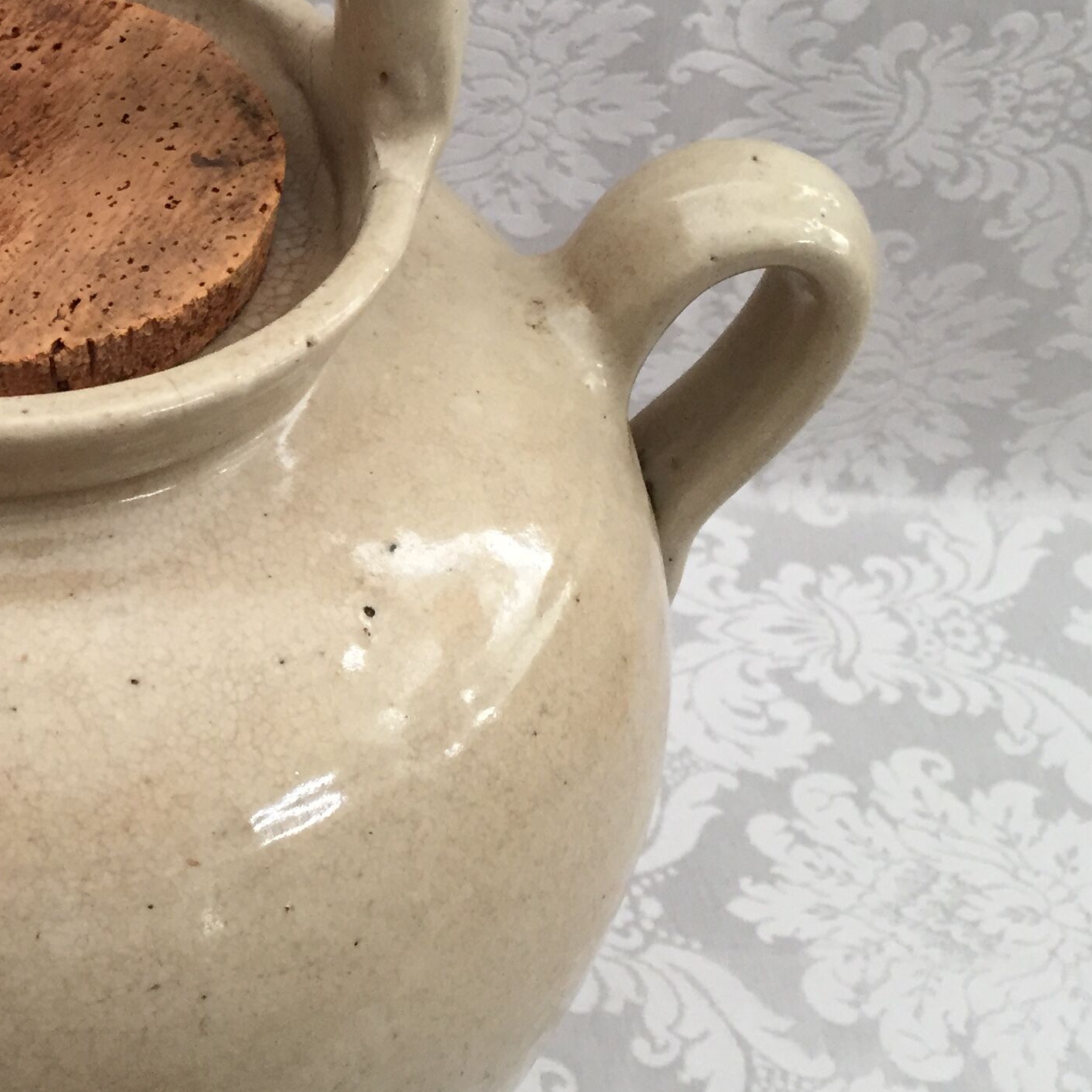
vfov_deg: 29.0
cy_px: 419
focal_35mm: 59
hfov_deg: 27.4
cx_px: -10
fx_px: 2106
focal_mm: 4.15
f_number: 2.2
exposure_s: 1/33
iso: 64
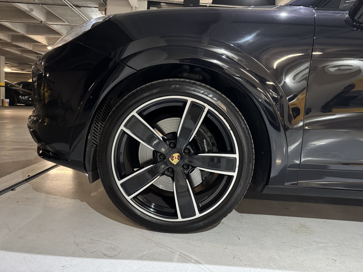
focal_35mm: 24
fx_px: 252
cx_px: 182
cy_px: 136
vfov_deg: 56.8
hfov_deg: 71.6
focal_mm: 6.76
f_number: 1.78
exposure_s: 1/30
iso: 800
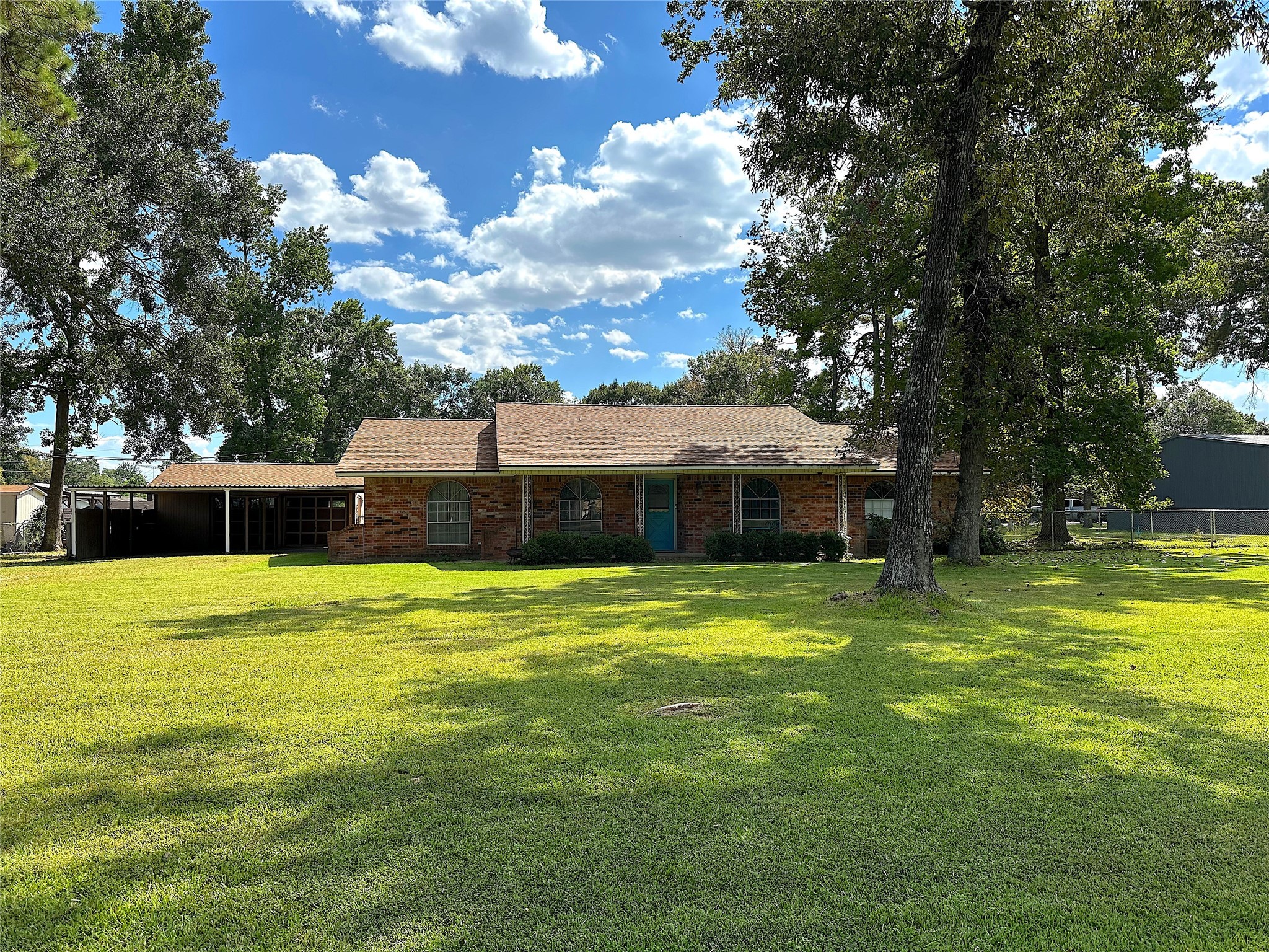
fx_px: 880
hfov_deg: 71.6
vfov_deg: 56.8
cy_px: 476
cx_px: 634
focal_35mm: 24
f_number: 1.78
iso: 80
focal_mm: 6.86
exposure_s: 1/3717
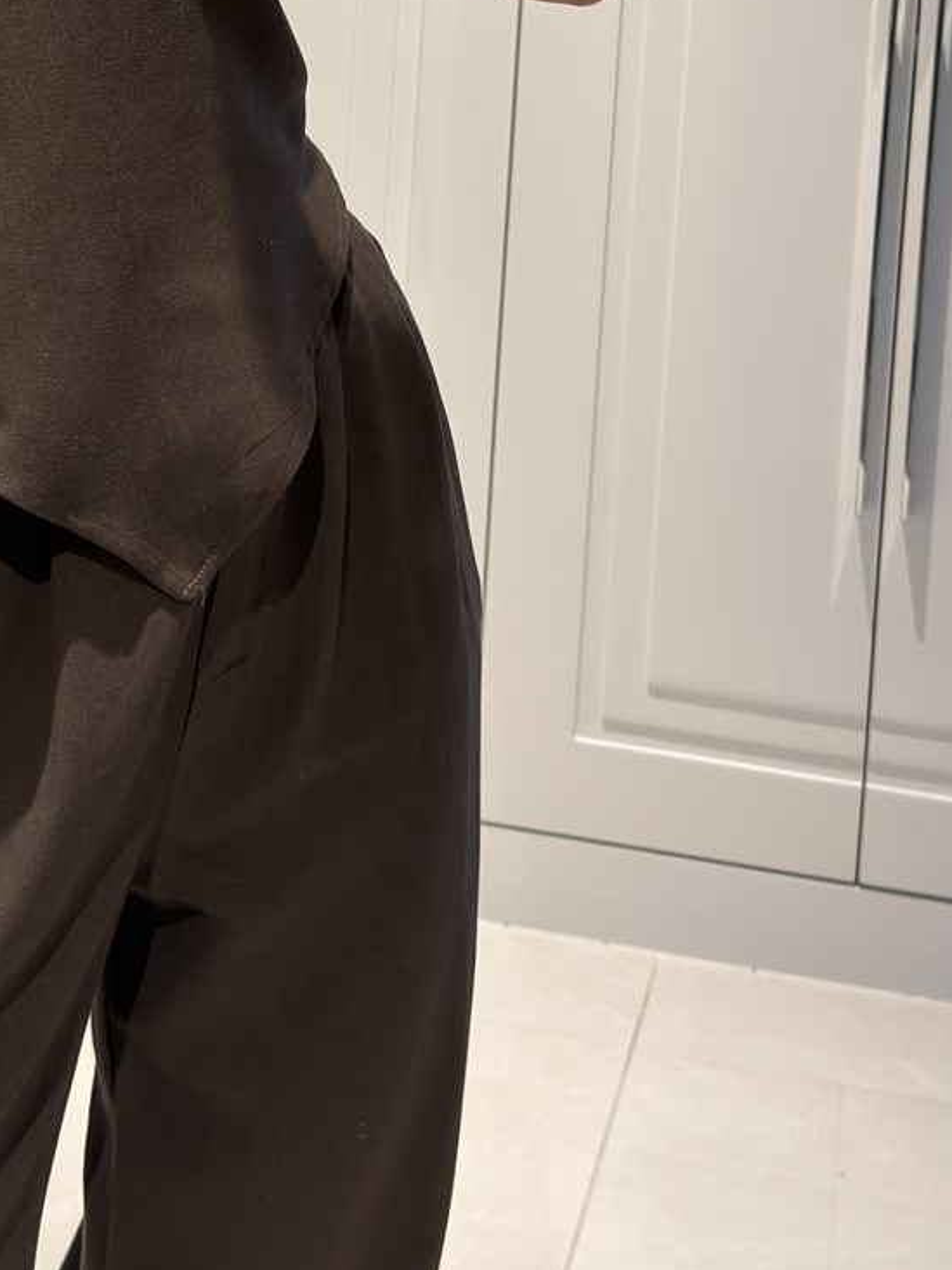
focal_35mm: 80
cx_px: 169
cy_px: -82
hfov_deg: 18.2
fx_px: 2934
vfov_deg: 23.1
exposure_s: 1/50
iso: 100
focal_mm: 6.76
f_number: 1.78
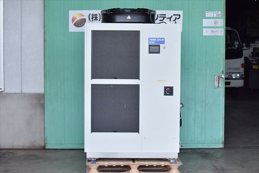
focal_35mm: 82
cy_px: 86
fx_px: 594
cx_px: 130
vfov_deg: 16.6
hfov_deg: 24.6
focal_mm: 55
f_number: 6.3
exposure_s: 1/40
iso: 1250
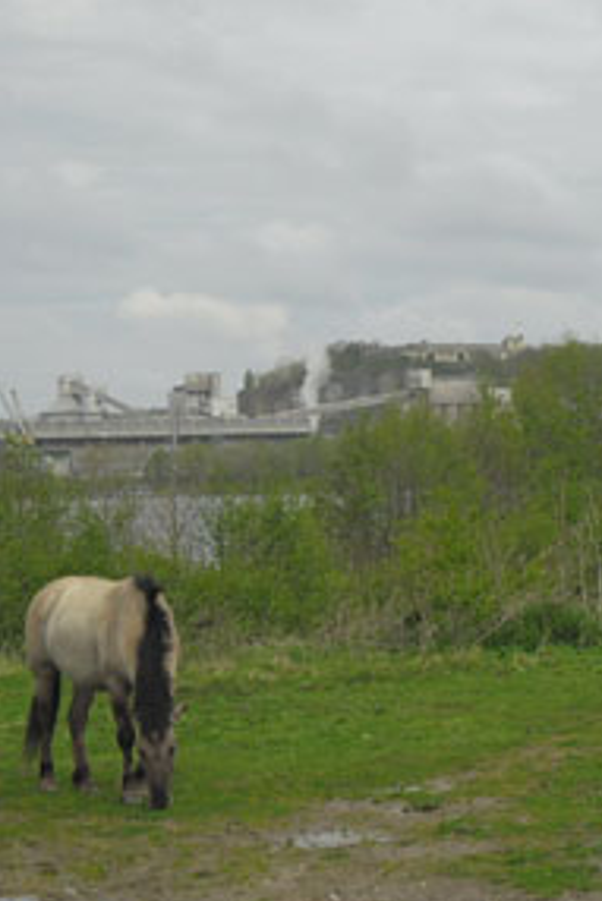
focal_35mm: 103
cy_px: 397
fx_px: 2580
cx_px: 530
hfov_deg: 13.2
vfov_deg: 19.8
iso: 80
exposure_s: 1/250
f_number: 5.7
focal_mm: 11.2
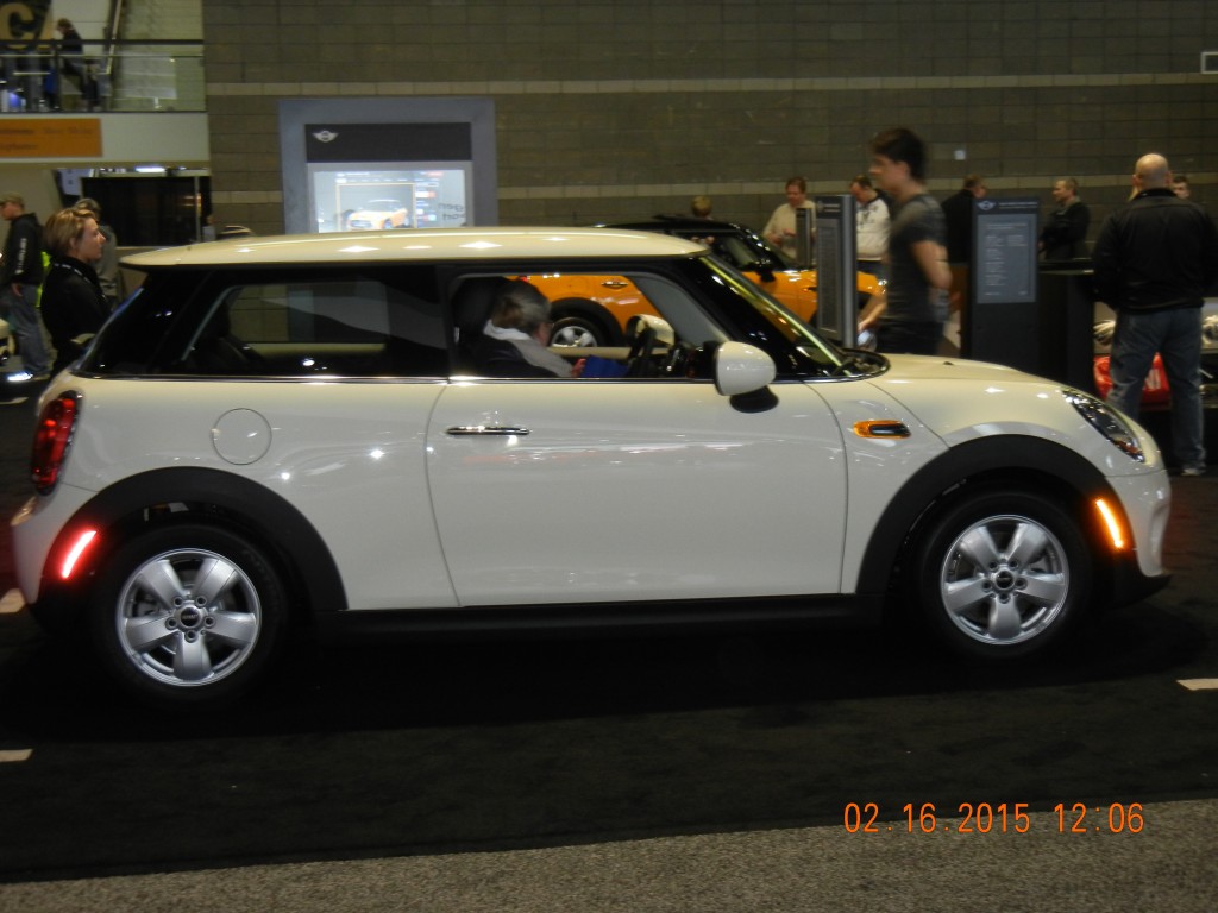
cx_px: 609
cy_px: 456
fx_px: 1830
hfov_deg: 36.8
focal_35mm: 52
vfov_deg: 28.0
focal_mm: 9.3
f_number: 3.9
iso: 300
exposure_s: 1/30
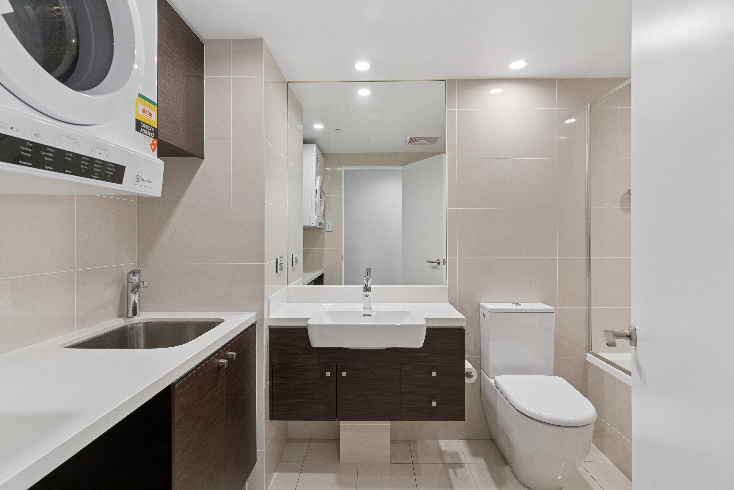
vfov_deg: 70.4
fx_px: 347
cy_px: 245
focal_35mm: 17
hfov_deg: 93.3
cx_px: 367
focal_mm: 17
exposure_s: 1/5
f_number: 9
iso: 200
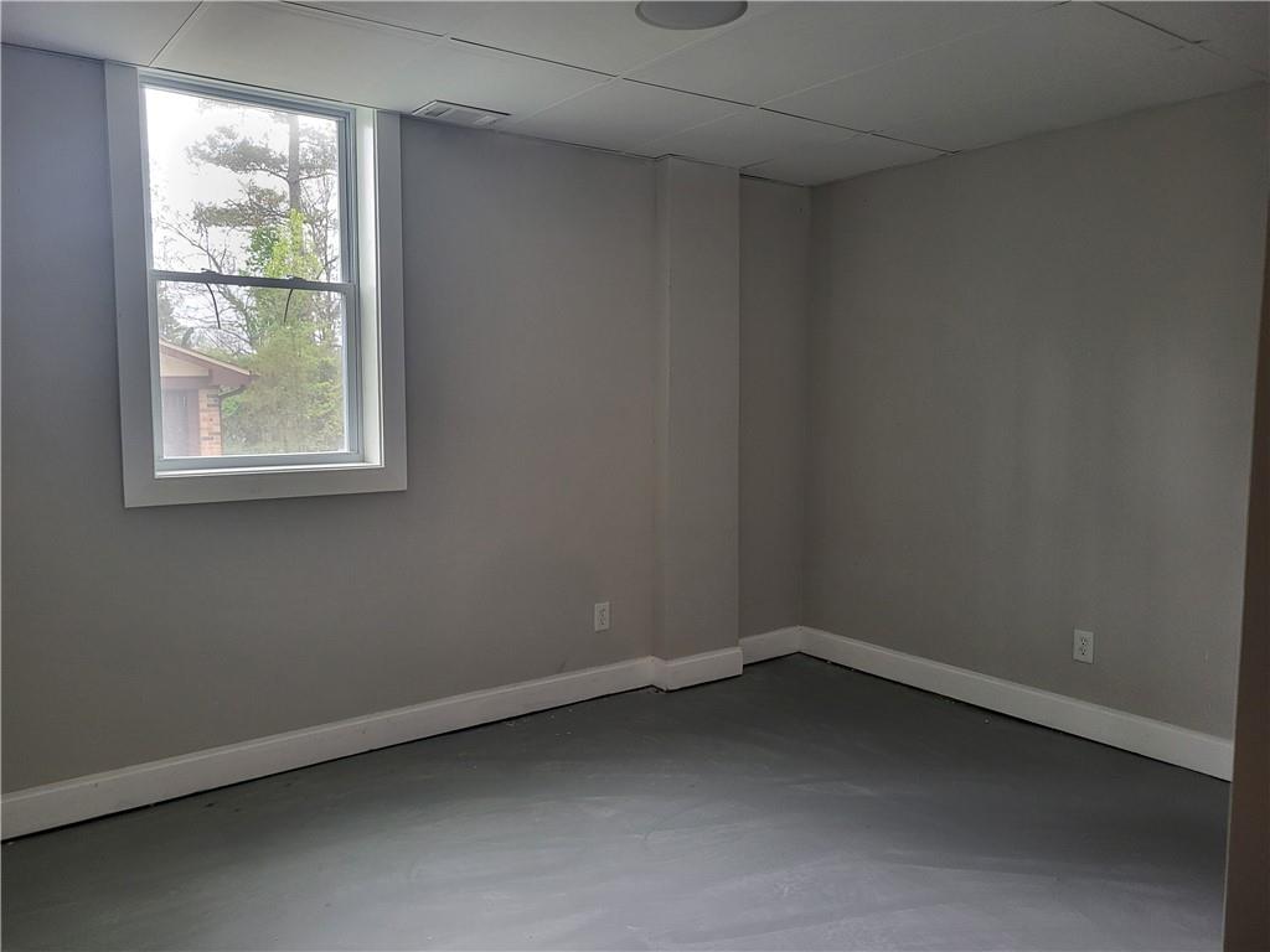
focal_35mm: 26
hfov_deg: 67.3
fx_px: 954
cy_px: 476
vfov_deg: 53.1
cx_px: 635
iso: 250
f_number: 1.8
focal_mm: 5.4
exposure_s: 1/120
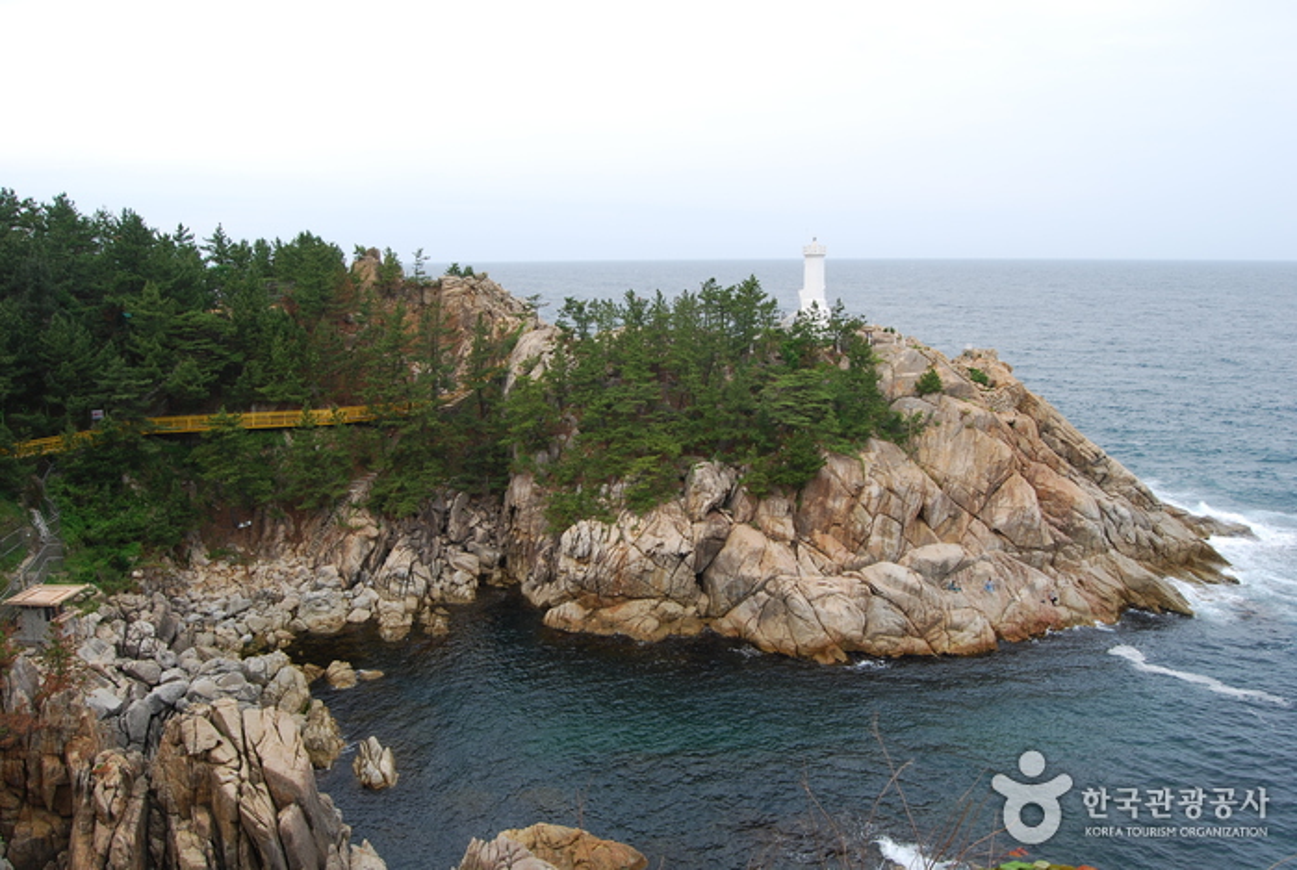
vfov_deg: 48.1
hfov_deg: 67.3
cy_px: 435
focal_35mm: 27
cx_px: 648
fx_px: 975
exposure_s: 1/60
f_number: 9
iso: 100
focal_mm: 18
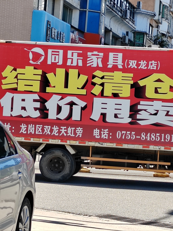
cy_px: 116
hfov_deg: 10.7
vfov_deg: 14.2
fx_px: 926
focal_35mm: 139
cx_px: 86
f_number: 1.8
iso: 100
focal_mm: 6.14
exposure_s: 1/270
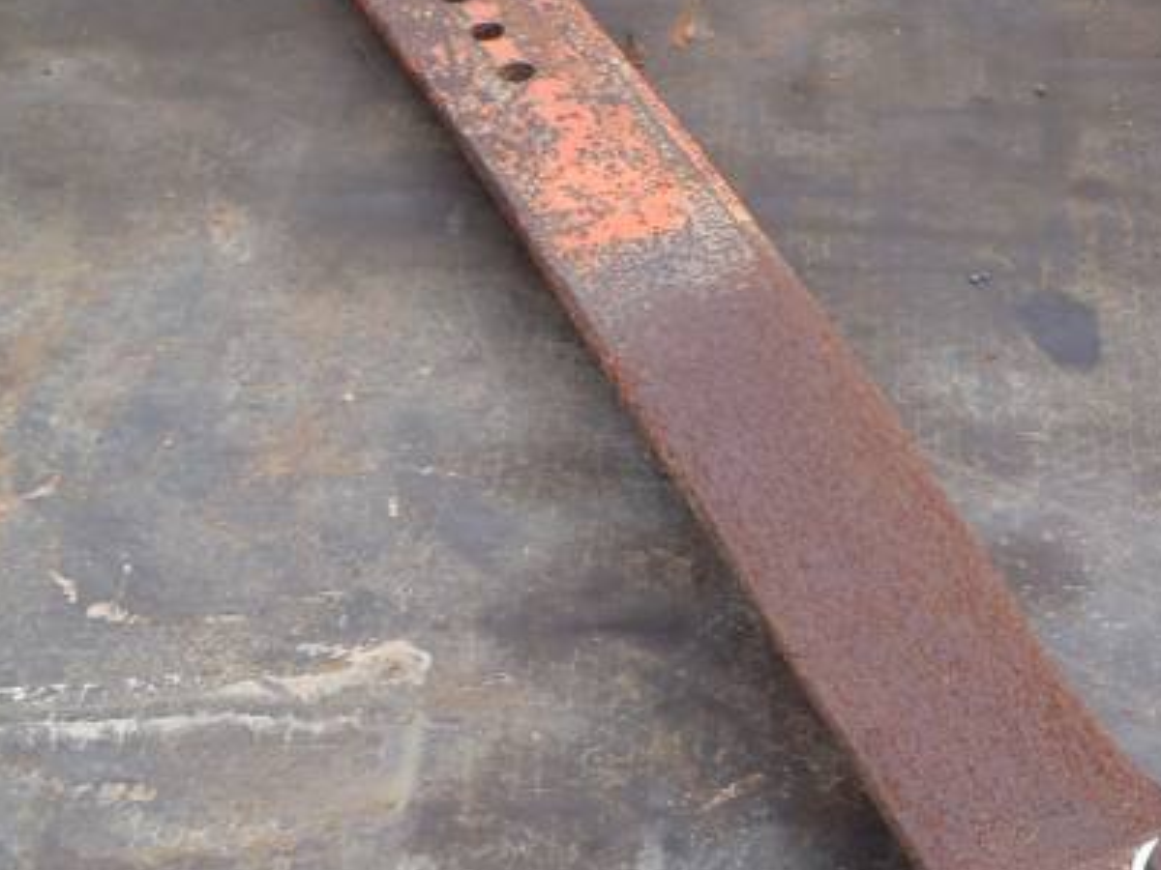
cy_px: 696
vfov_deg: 25.6
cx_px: 1039
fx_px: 1878
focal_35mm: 56
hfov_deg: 32.7
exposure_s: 1/160
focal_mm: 5
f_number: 4.5
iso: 80
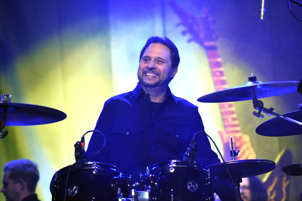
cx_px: 151
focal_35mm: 165
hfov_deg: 12.5
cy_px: 100
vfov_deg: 8.3
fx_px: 1384
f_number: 4
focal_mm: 165
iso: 4000
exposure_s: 1/1000
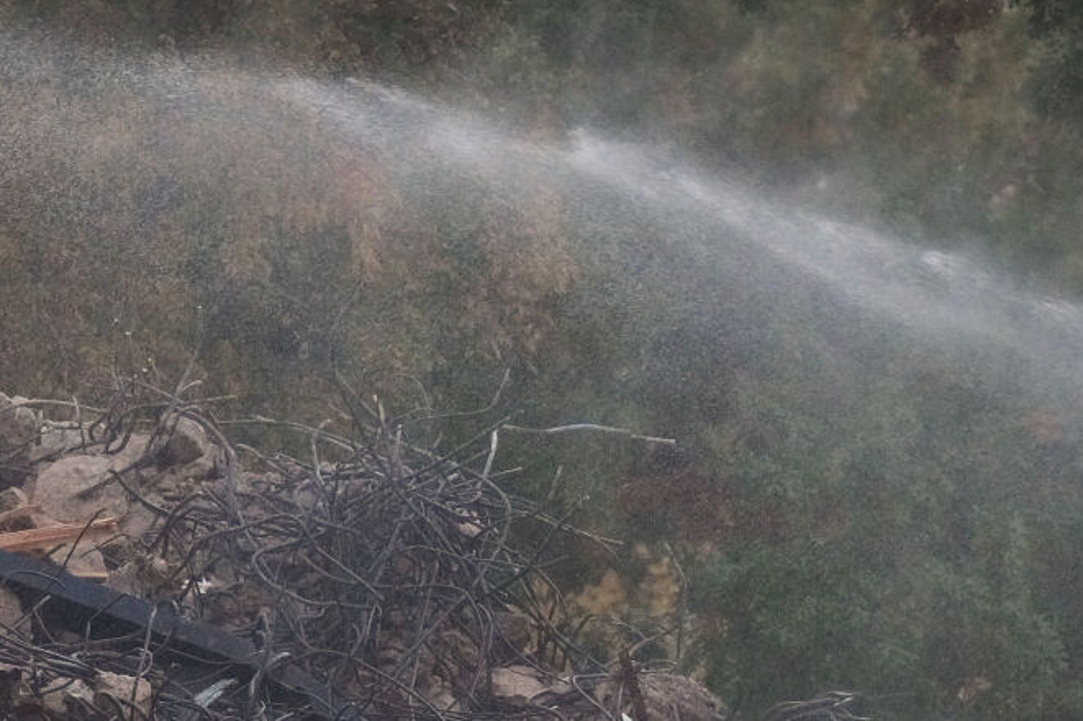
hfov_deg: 1.3
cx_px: 317
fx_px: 48137
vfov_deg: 0.9
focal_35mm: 1601
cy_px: 728
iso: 3200
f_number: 6.3
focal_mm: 600
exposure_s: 1/500
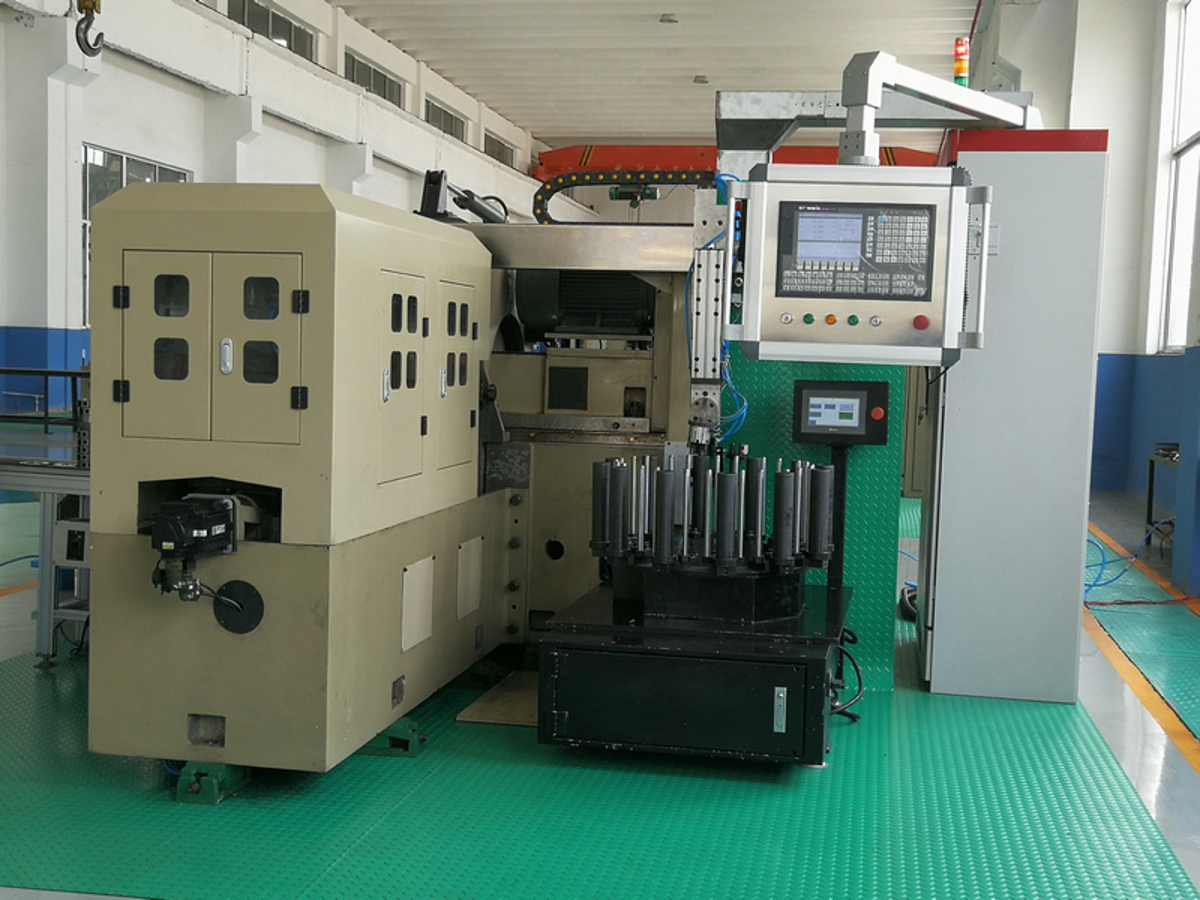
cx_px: 600
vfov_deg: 36.8
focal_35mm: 39
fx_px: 1352
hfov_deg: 47.9
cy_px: 450
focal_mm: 3.95
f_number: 2.2
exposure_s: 1/100
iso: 80
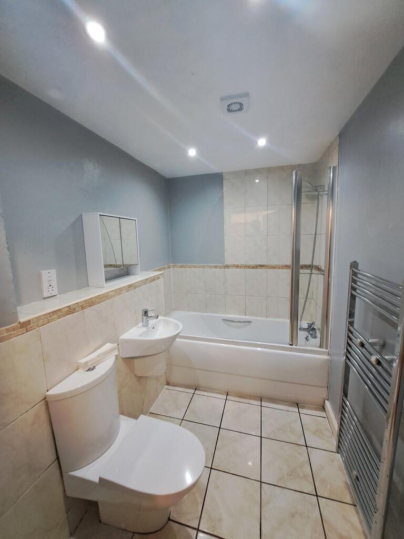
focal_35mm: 13
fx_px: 202
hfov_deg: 89.9
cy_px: 270
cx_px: 202
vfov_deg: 106.2
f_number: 2.2
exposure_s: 1/25
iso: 320
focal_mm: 1.74
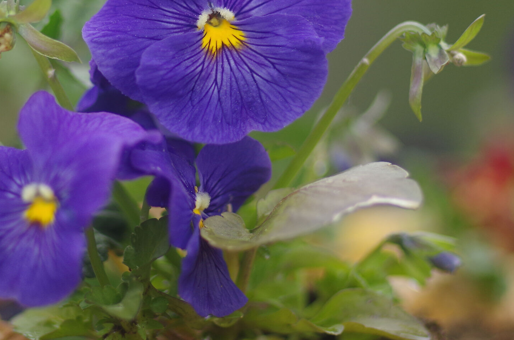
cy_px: 58
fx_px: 2735
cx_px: 173
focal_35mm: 192
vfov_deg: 7.1
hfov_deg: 10.7
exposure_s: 1/500
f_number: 1.8
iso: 200
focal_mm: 77
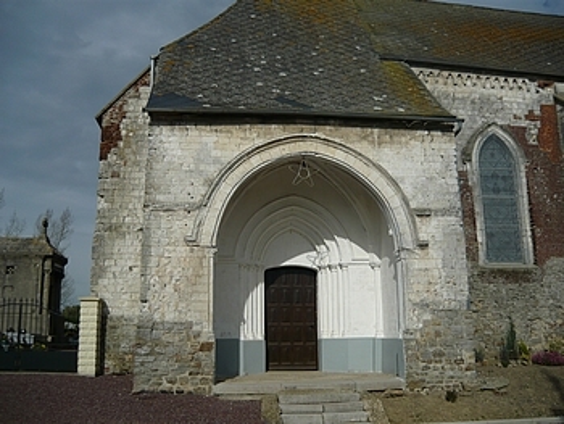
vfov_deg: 43.0
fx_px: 538
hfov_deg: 55.3
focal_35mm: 33
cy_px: 212
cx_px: 282
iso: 100
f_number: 8
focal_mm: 5.5
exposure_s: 1/500
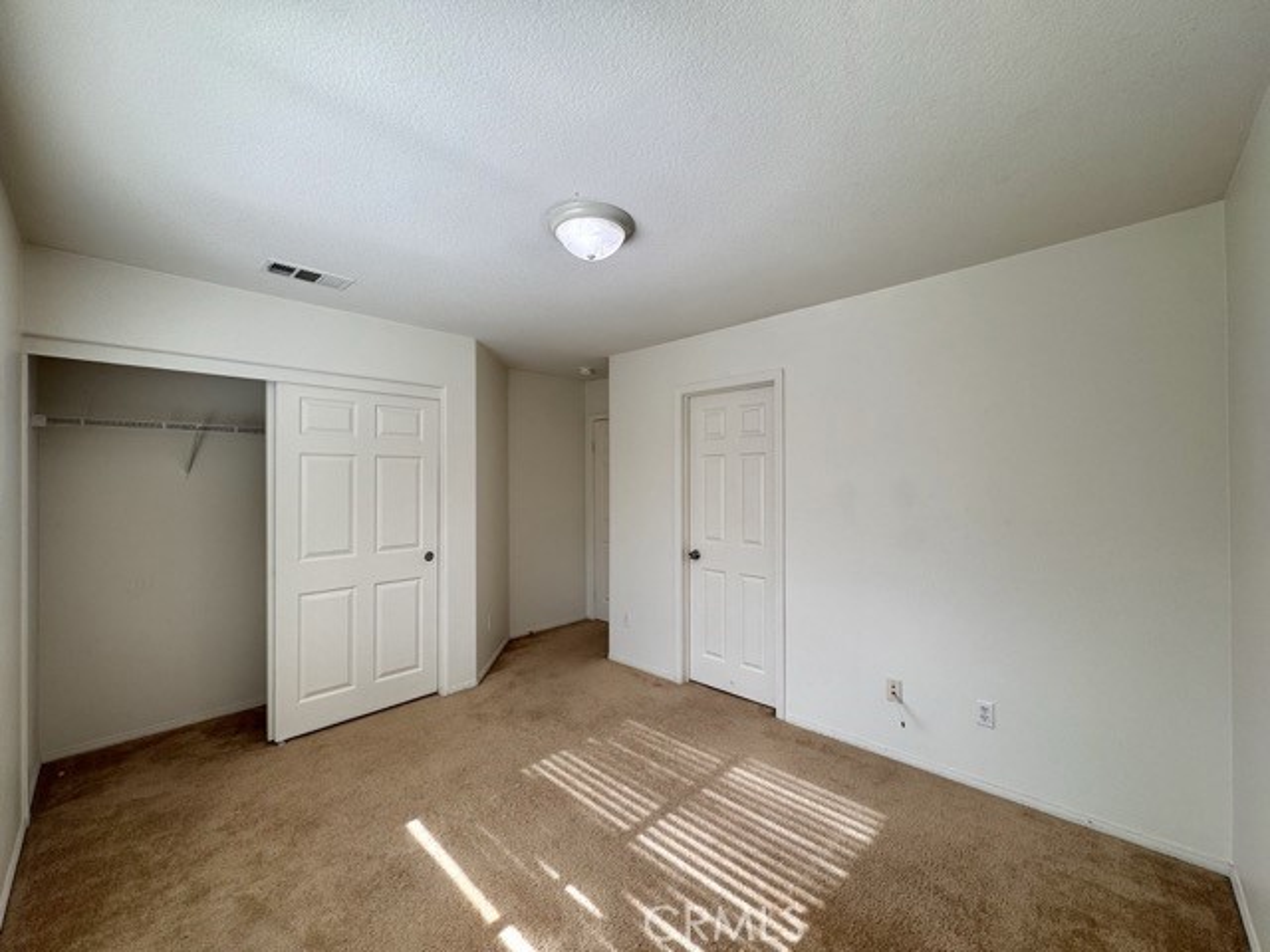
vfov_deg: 85.7
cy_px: 476
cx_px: 635
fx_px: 514
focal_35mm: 14
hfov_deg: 102.1
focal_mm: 2.22
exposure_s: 1/144
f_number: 2.2
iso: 40
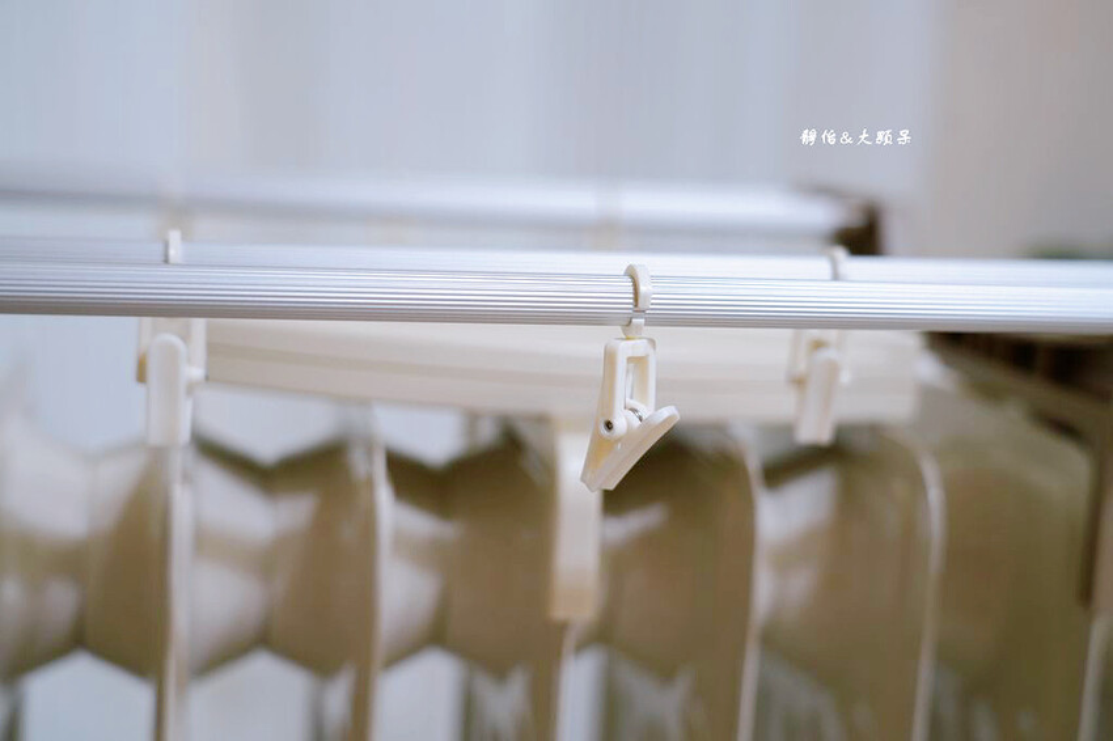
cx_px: 556
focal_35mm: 53
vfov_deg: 25.5
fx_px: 1638
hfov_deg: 37.5
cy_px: 370
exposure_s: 1/60
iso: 640
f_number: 4
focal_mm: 53
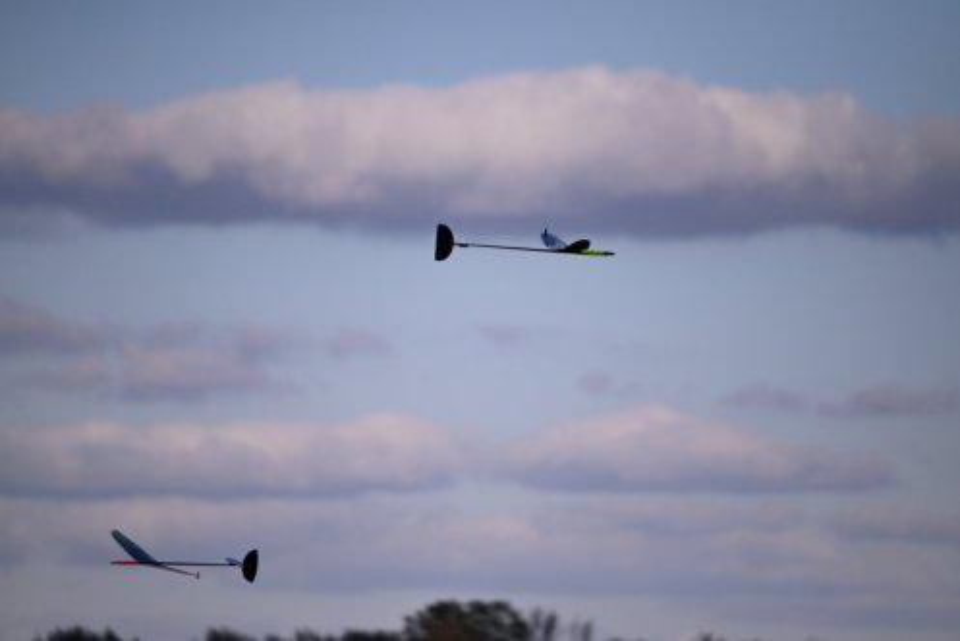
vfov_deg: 3.4
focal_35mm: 400
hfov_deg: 5.2
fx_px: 10672
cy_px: 320
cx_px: 480
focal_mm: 400
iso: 1250
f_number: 7.1
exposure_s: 1/8000
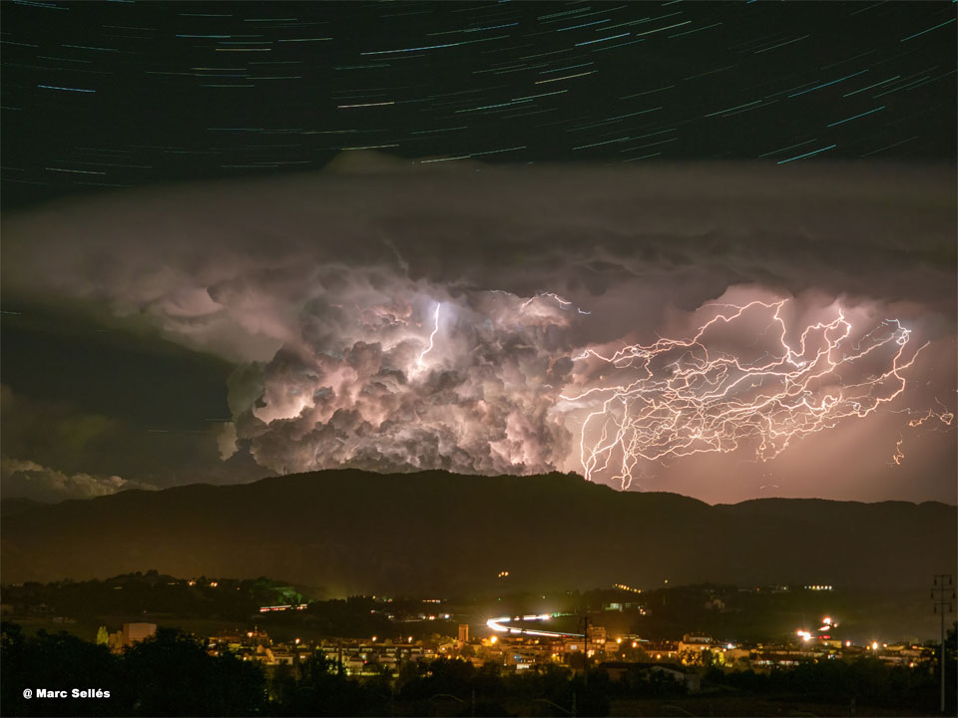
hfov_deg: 19.6
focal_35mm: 100
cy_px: 359
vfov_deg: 14.8
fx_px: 2768
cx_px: 479
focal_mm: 50
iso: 640
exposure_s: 1
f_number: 2.8
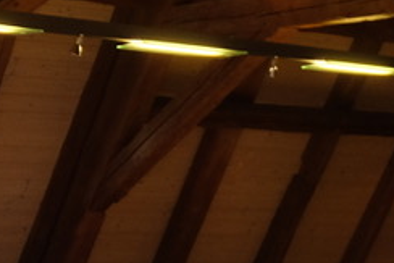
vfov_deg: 8.8
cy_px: 388
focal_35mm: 152
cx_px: 804
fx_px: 1664
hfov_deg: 11.9
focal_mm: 19.2
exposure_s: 1/60
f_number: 3.8
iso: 500
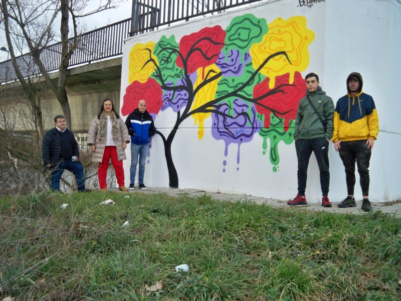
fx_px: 429
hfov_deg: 50.1
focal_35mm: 37
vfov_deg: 38.7
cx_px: 200
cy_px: 150
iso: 100
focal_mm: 7.9
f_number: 3.1
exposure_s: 1/125
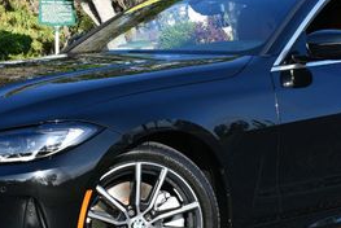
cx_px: 192
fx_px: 1109
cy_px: 70
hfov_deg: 17.5
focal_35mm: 117
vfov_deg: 11.7
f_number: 7.1
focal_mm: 24
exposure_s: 1/200
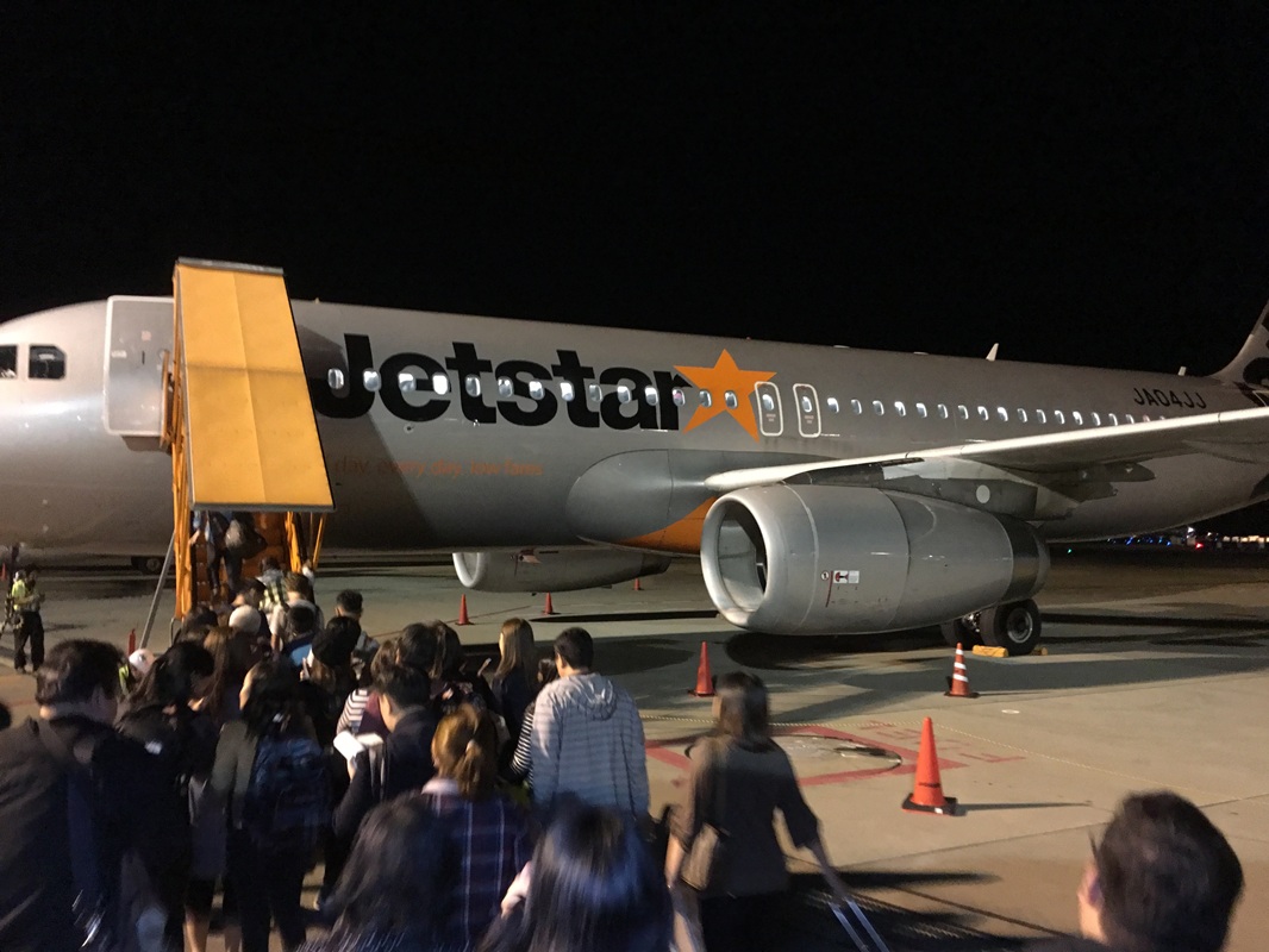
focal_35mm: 29
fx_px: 1063
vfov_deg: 48.2
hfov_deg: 61.6
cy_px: 476
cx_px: 634
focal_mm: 4.15
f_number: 2.2
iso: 125
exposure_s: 1/4
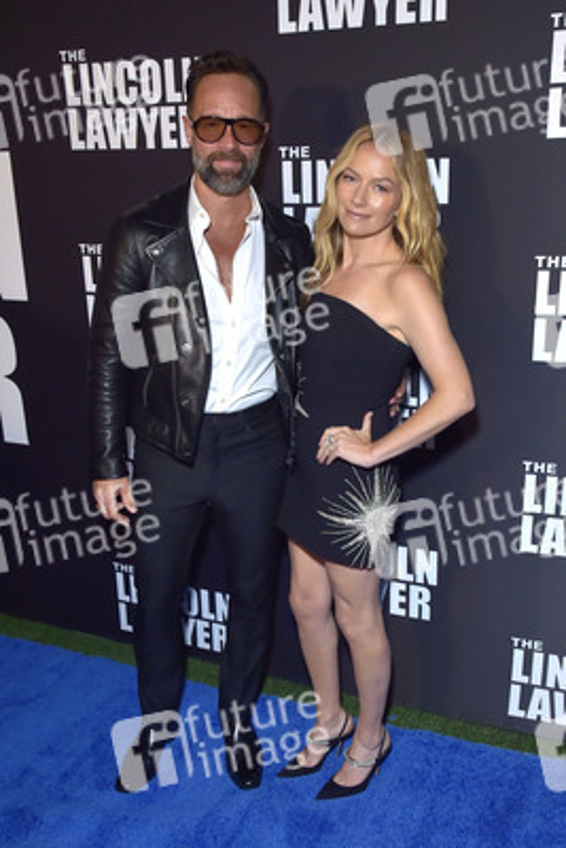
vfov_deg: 61.9
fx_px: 707
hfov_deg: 43.6
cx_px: 283
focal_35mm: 30
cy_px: 424
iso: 800
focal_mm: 30
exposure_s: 1/200
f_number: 6.3
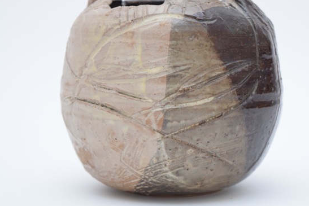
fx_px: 829
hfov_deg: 21.1
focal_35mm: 97
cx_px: 166
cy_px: 100
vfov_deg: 14.2
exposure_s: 1/125
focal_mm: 55
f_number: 5.6
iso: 1600
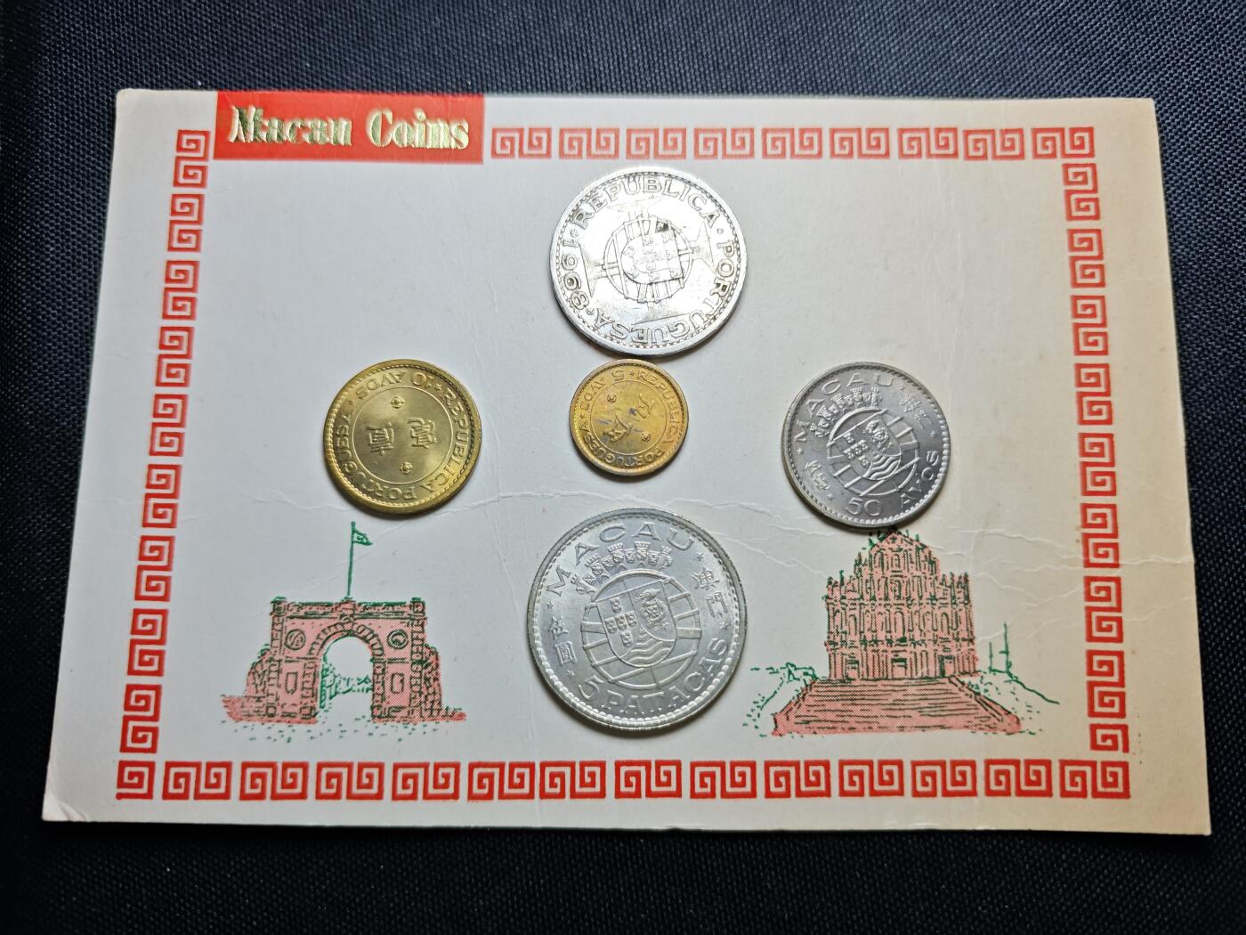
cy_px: 468
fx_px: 864
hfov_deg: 71.6
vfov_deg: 56.8
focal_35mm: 24
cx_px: 623
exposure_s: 1/202
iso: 50
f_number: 1.6
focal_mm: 5.84
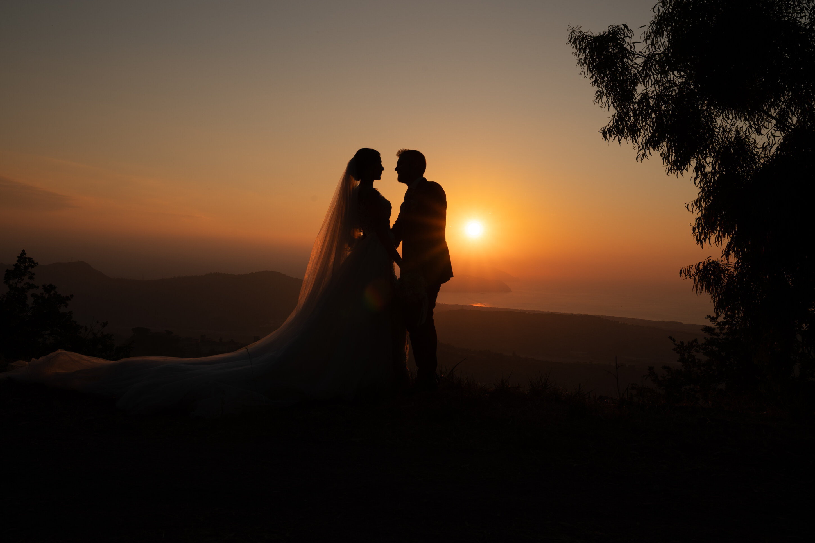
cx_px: 408
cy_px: 272
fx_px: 860
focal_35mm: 38
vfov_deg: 35.0
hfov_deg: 50.7
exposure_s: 1/200
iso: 125
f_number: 11
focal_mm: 38
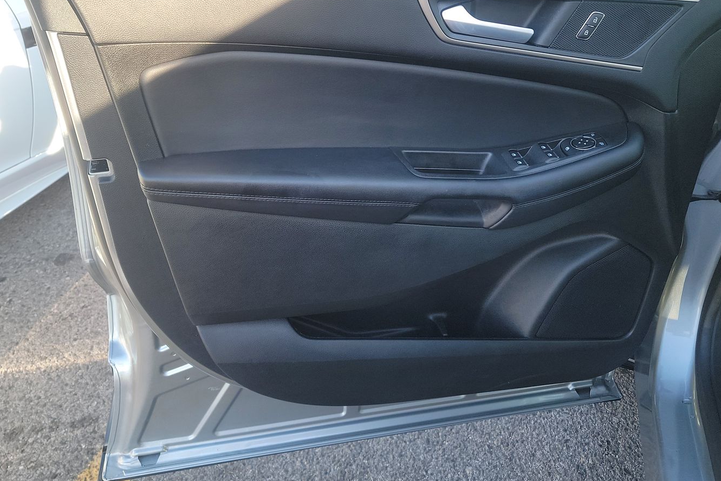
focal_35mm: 30
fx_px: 601
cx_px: 381
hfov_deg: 61.9
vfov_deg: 43.4
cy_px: 187
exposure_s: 1/119
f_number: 1.8
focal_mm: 6.7
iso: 71
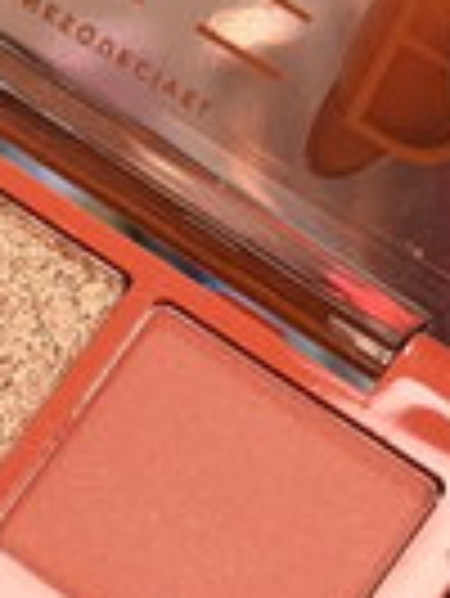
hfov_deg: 7.7
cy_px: 416
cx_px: -72
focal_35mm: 192
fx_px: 3323
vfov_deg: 10.3
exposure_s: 1/100
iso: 64
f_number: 1.78
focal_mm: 6.76
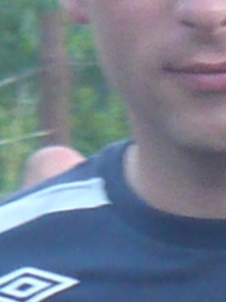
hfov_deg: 5.8
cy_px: -22
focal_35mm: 257
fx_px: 2237
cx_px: 205
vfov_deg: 7.7
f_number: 3.4
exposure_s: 1/30
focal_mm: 14.5
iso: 160
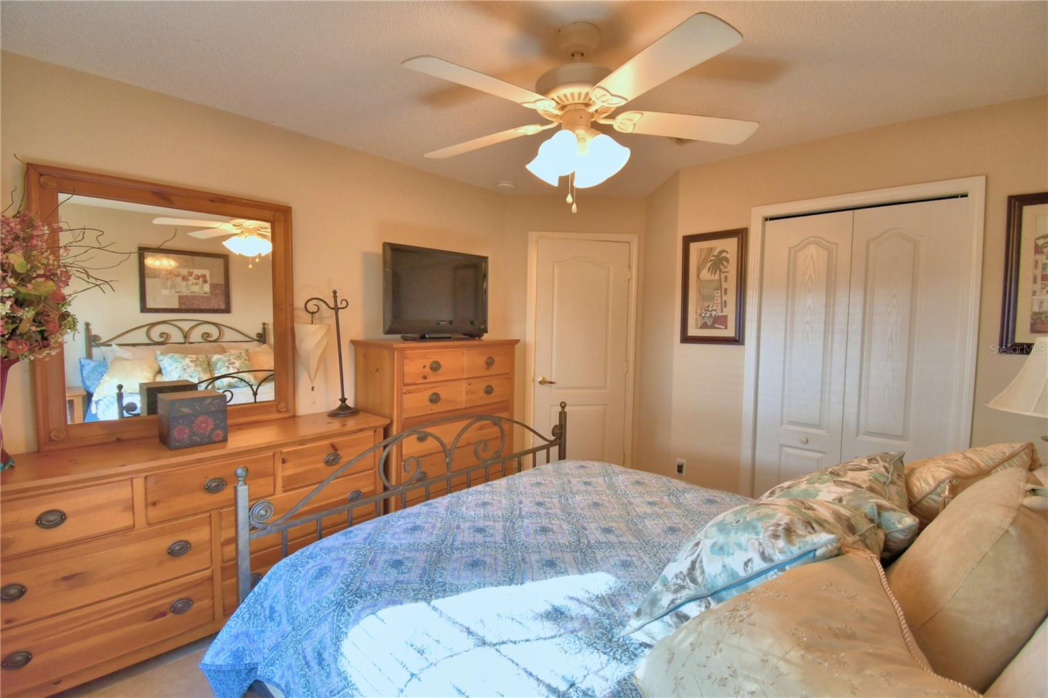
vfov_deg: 77.3
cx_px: 524
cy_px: 349
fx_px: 437
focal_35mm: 15
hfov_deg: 100.4
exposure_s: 1/50
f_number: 4.5
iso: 400
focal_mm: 10
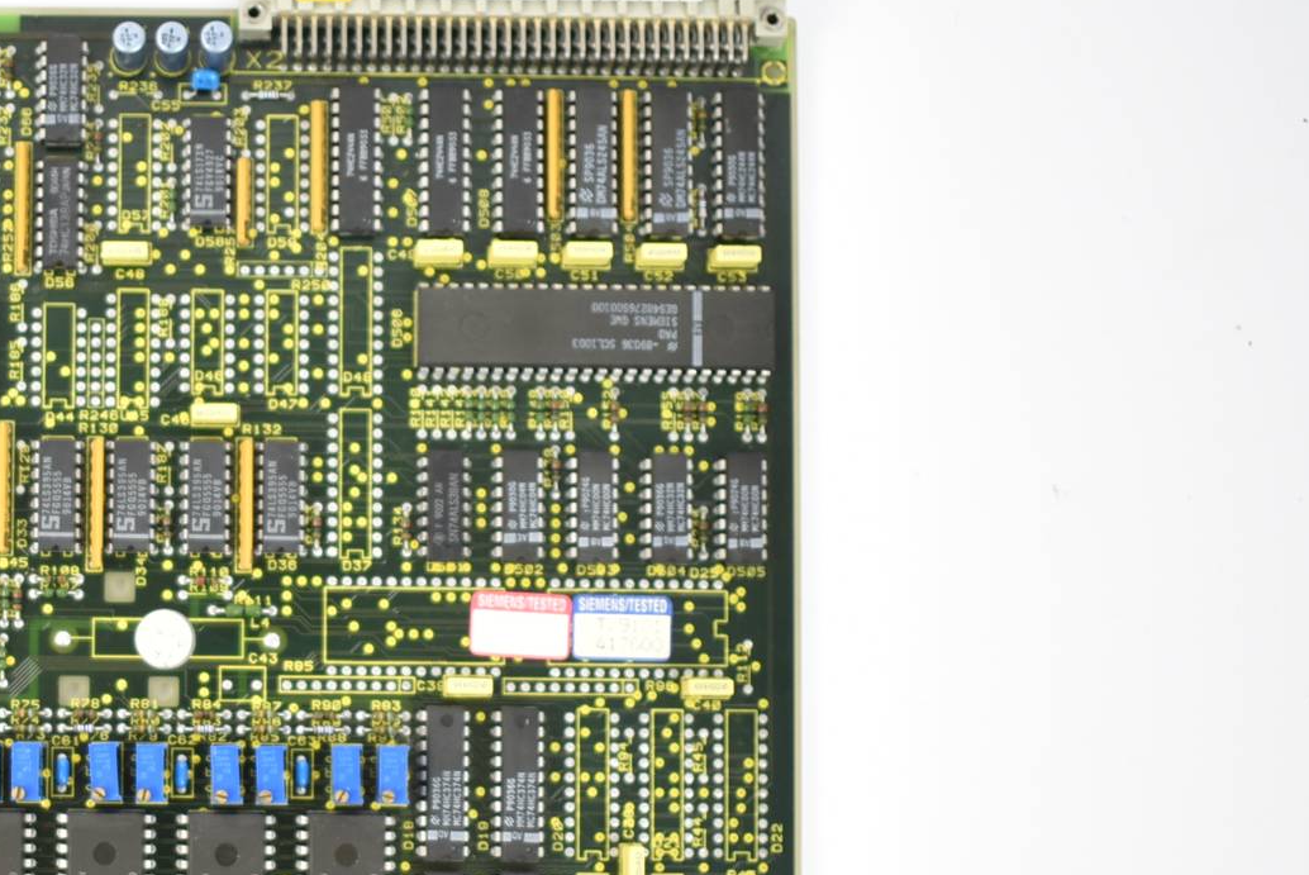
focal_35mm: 72
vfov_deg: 18.8
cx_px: 180
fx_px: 2621
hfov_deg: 27.2
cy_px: 677
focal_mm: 23
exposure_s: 1/40
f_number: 3.8
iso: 180
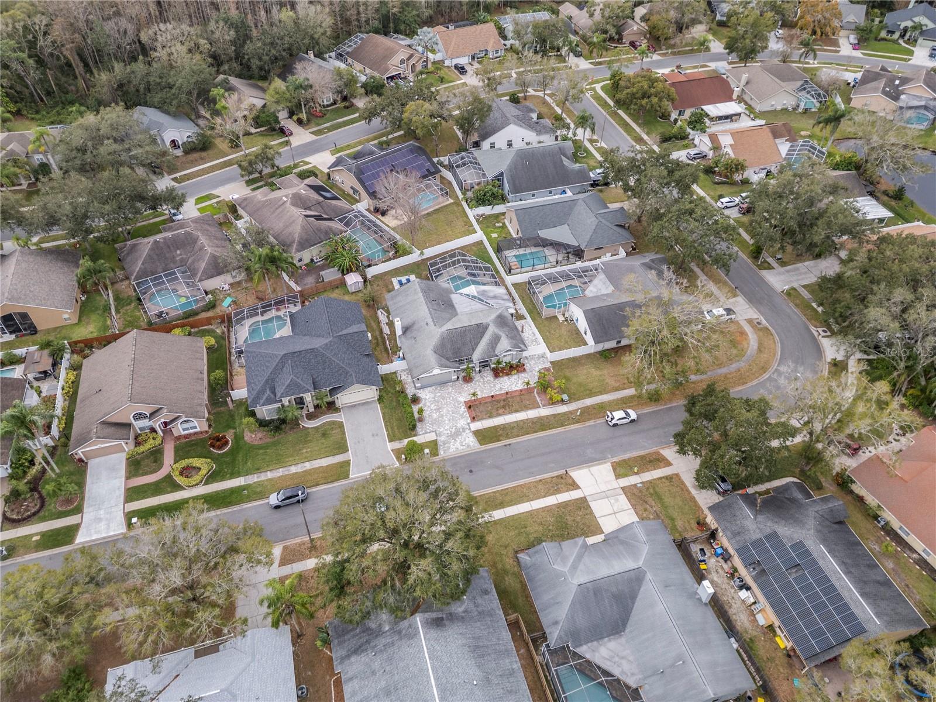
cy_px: 351
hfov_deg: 71.6
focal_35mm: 24
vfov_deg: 56.8
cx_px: 468
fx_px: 649
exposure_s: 1/80
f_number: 1.7
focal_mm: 6.72
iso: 110
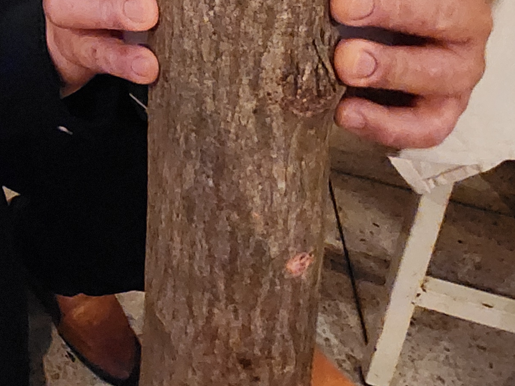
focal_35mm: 43
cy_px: -166
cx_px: -113
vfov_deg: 26.3
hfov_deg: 34.5
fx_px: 640
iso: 2500
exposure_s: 1/10.9
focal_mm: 2.2
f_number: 2.2
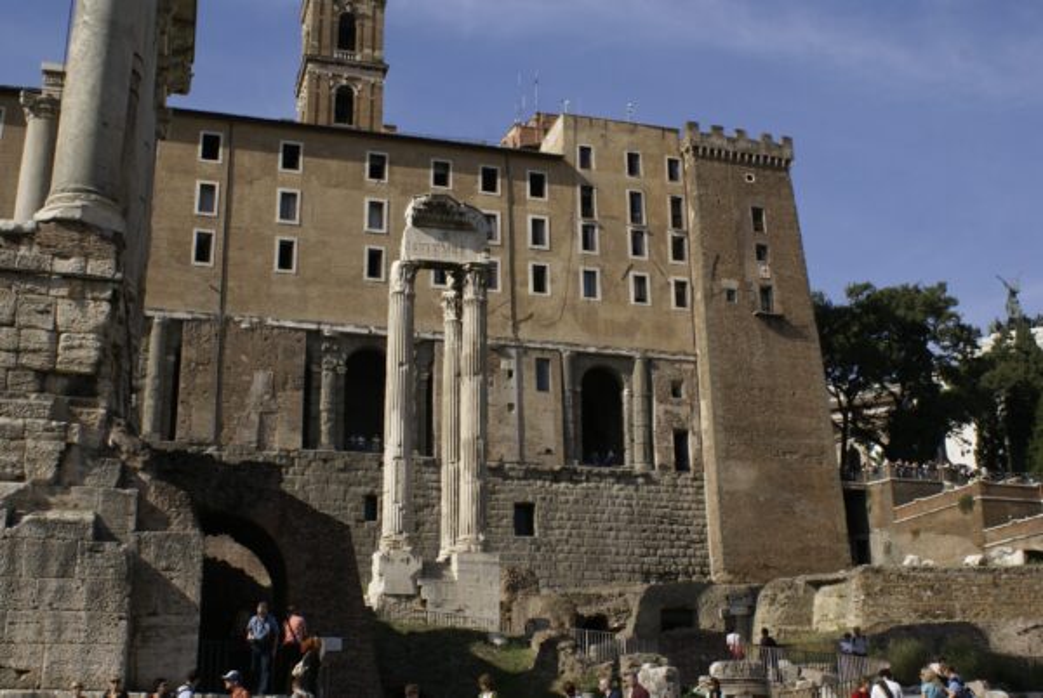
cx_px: 522
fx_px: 1219
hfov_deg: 46.3
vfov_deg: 32.0
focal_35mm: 42
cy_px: 349
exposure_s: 1/160
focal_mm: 28
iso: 100
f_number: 11
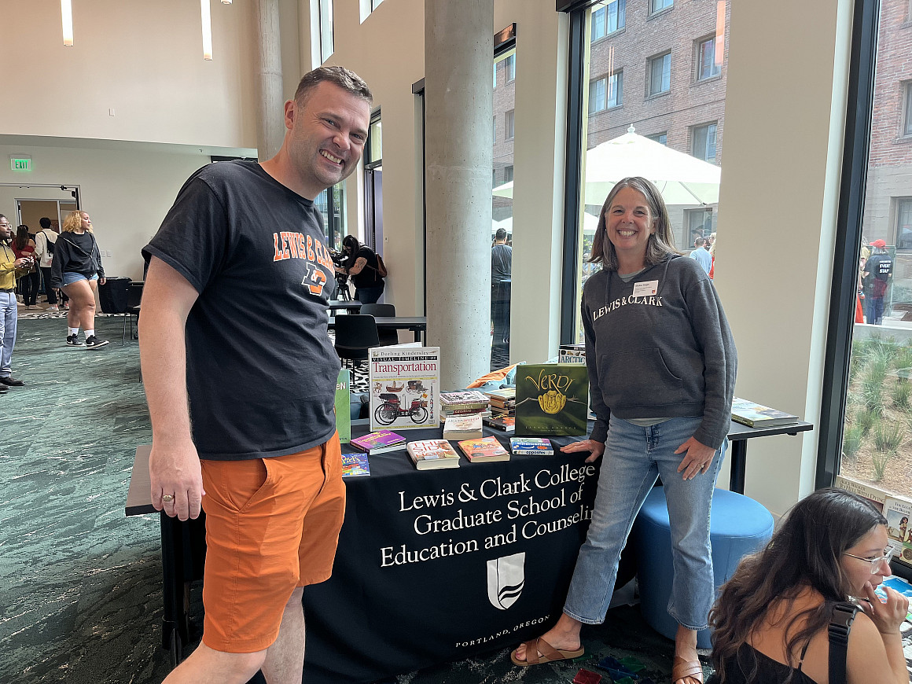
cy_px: 342
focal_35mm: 26
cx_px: 456
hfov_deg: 67.3
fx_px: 685
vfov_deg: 53.1
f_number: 1.6
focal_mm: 5.1
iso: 64
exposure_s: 1/122
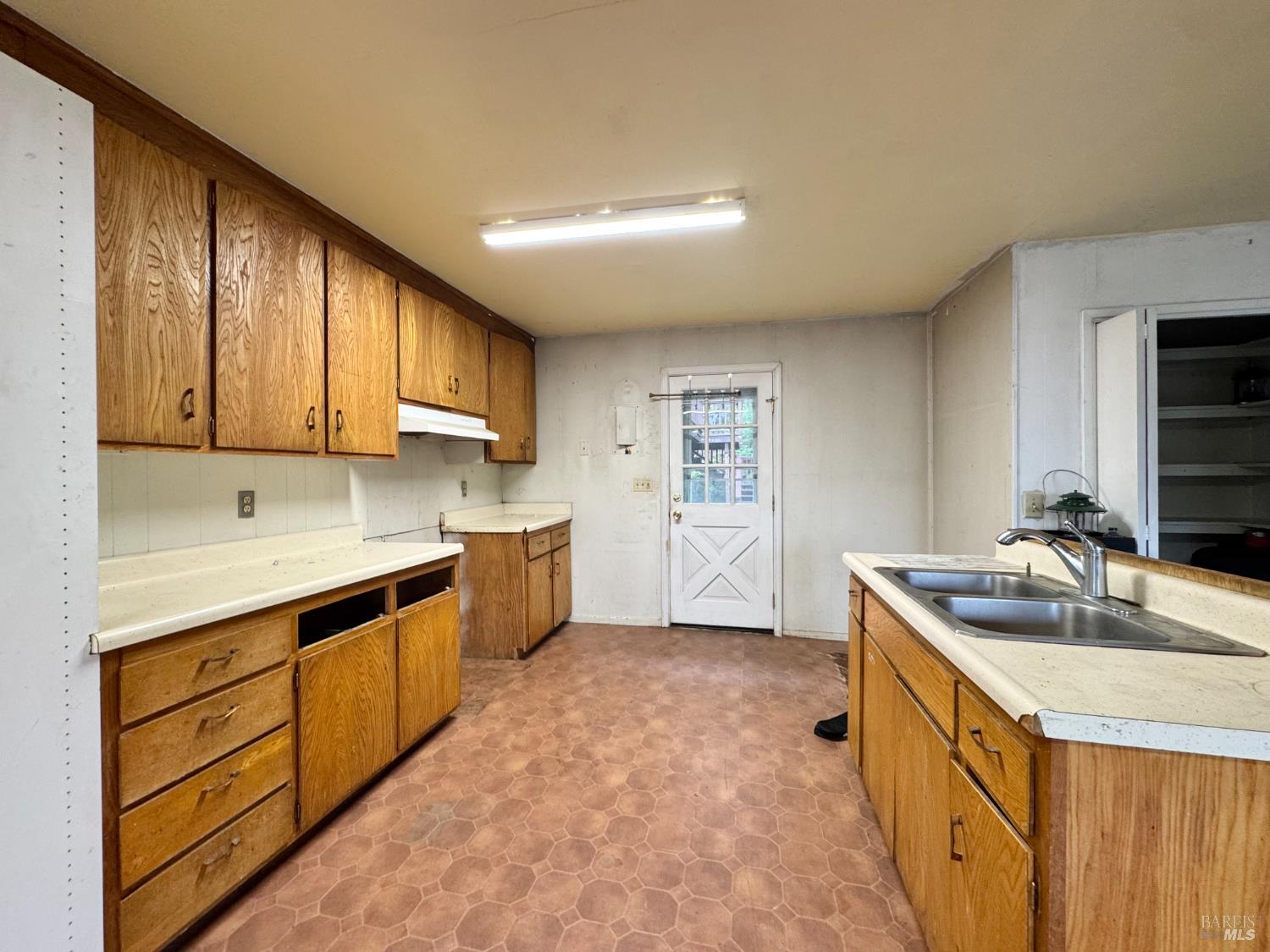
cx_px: 635
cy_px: 476
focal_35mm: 14
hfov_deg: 102.1
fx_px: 514
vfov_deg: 85.7
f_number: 2.2
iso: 160
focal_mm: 2.22
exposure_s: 1/60
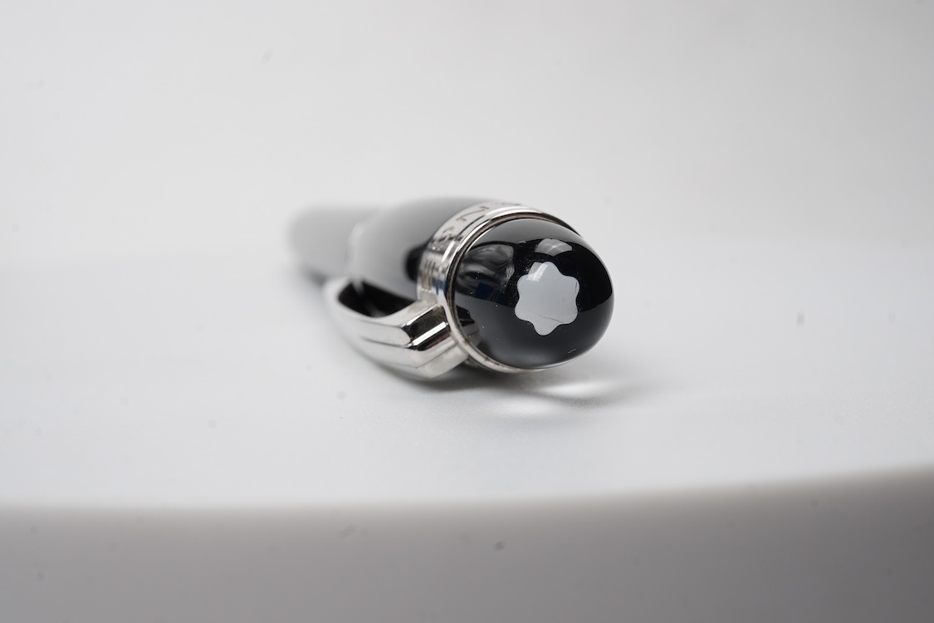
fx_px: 1167
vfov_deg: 29.9
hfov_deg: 43.6
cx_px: 467
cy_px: 312
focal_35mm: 45
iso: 400
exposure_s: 1/100
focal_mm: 30
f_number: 22
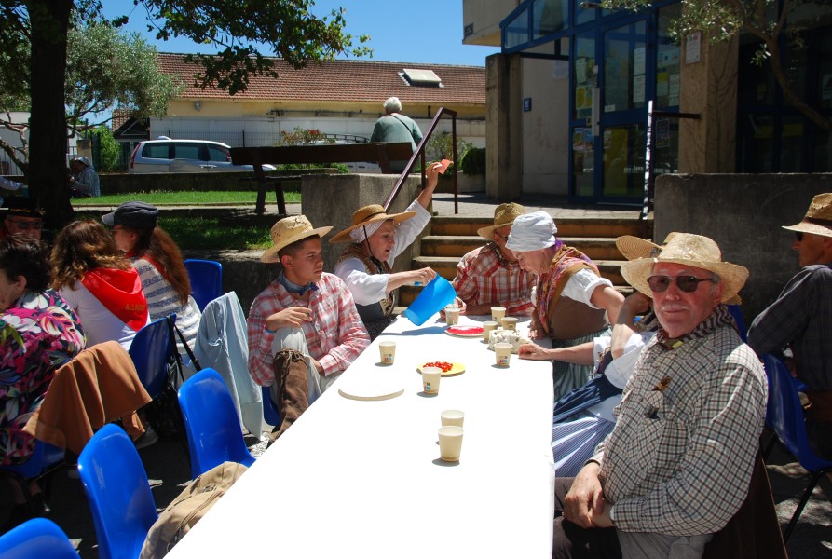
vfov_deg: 43.8
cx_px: 416
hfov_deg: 61.8
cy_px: 280
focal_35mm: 30
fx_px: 695
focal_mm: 20
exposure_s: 1/200
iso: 100
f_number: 9
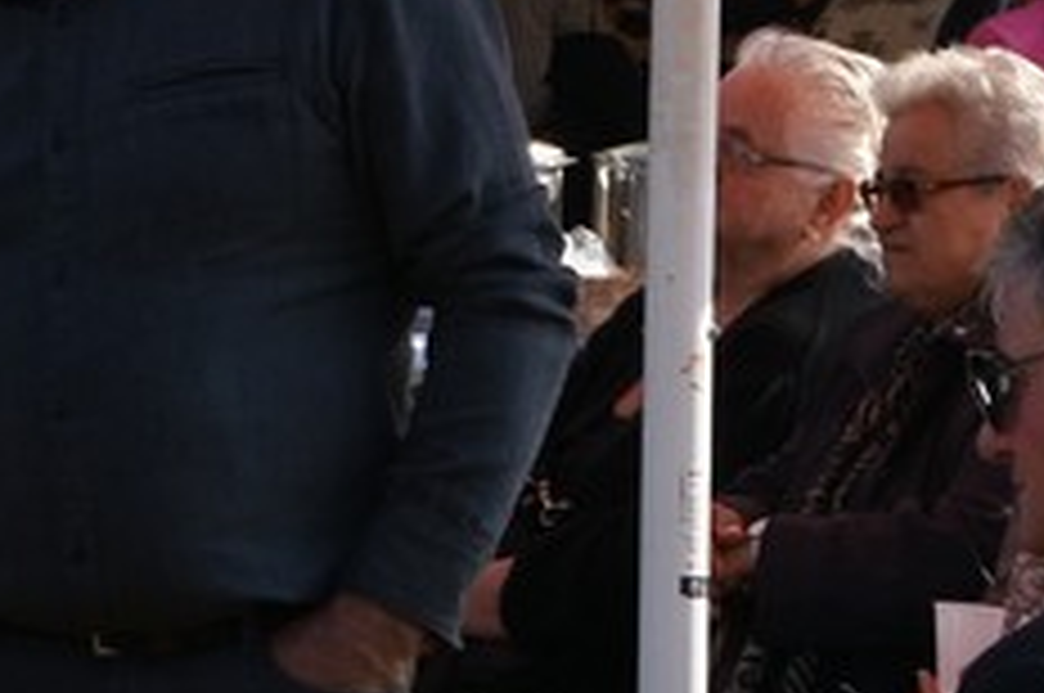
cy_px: -45
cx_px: 666
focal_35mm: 369
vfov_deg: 3.7
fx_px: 10686
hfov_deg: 5.6
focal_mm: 38
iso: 160
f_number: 9
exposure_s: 1/200
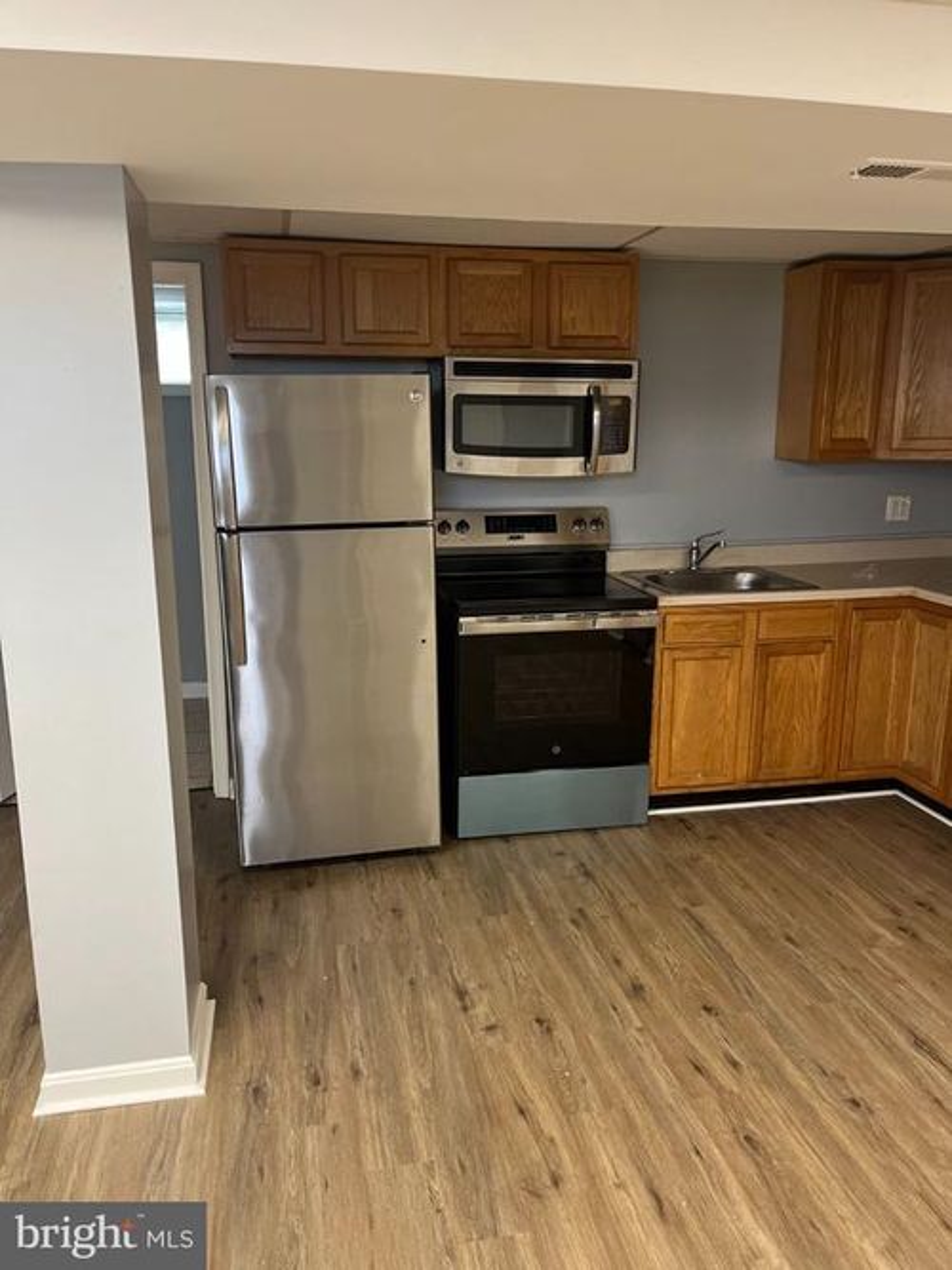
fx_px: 954
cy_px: 635
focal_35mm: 26
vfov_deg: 67.3
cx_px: 476
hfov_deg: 53.0
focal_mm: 5.1
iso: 200
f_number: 1.6
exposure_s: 1/60
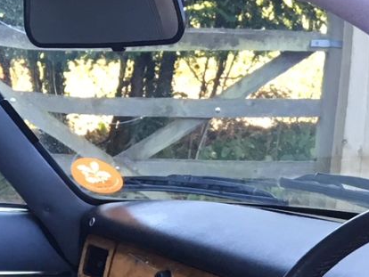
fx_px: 1344
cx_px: 138
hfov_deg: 15.6
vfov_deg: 10.7
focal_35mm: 126
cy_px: 565
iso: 40
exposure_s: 1/33
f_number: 2.2
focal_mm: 4.15
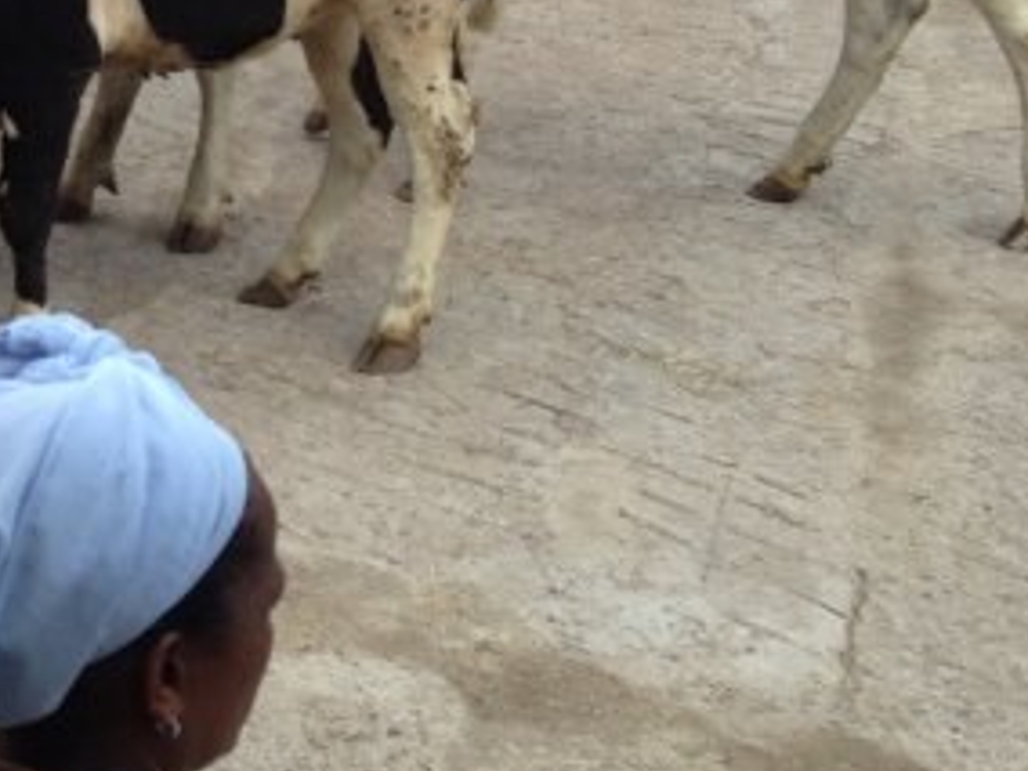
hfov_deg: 19.5
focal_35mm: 93
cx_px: -308
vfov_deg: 15.5
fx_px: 2762
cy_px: -58
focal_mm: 4.13
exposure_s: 1/459
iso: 50
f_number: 2.4
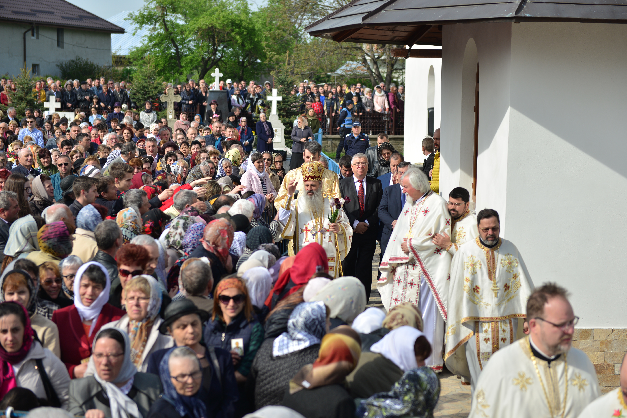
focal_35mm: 71
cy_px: 208
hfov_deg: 28.5
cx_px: 317
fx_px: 1236
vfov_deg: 19.2
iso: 100
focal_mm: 70
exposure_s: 1/1250
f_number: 2.8
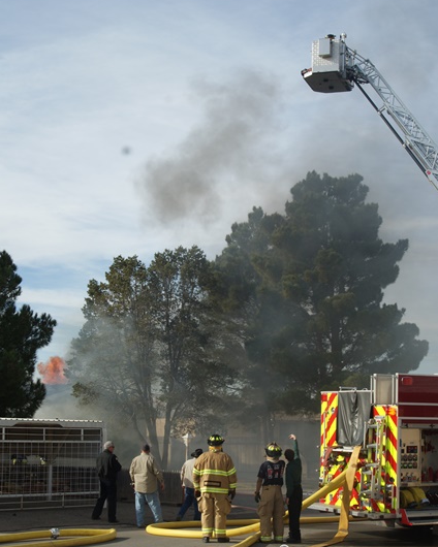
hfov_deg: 25.6
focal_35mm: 60
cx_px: 220
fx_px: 965
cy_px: 315
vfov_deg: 31.6
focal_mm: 35
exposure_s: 1/125
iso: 100
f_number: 11
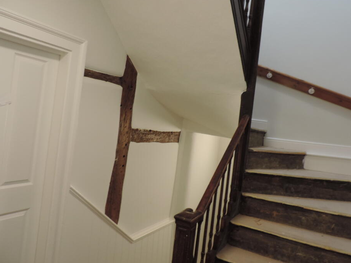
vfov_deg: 51.3
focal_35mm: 27
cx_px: 190
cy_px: 121
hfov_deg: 65.2
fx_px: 274
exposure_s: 1/30
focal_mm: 4.3
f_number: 3
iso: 280
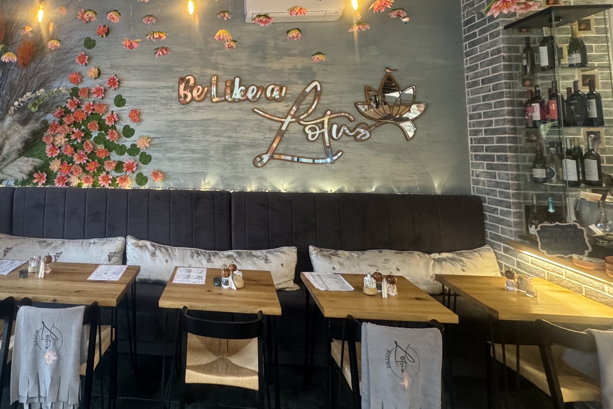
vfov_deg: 55.1
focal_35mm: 22
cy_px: 114
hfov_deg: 75.0
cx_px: 184
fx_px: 375
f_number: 2.2
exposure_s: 1/50
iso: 400
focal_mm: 2.22
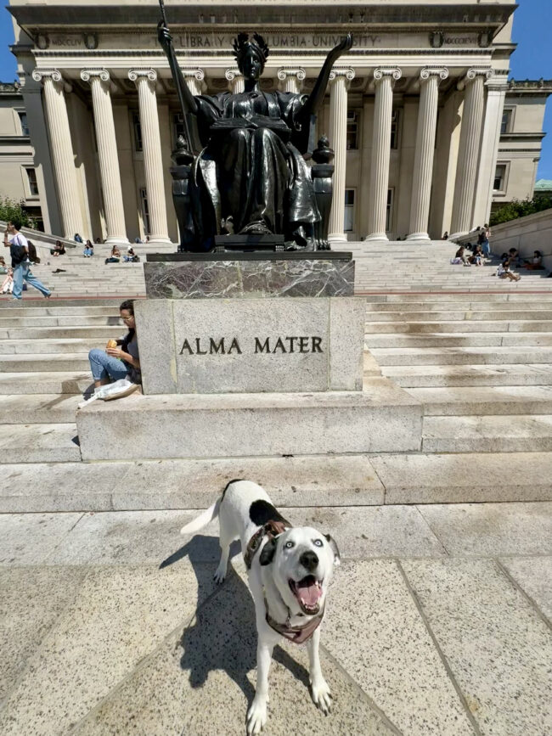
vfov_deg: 102.1
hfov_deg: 85.7
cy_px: 368
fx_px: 298
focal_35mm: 14
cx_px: 276
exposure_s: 1/3717
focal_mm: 2.22
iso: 50
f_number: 2.2
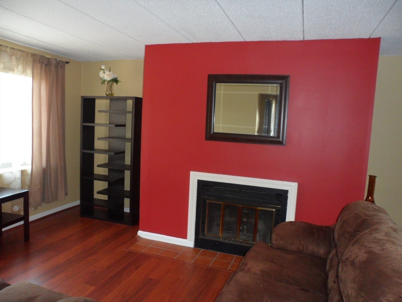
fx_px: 302
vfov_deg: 53.1
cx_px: 201
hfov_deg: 67.3
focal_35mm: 26
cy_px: 151
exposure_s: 1/45
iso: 240
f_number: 3.3
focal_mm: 4.9
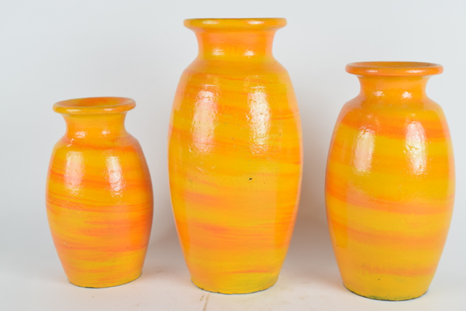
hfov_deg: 36.9
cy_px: 156
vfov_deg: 25.1
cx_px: 233
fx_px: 699
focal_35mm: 54
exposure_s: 1/125
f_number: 10
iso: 800
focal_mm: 36
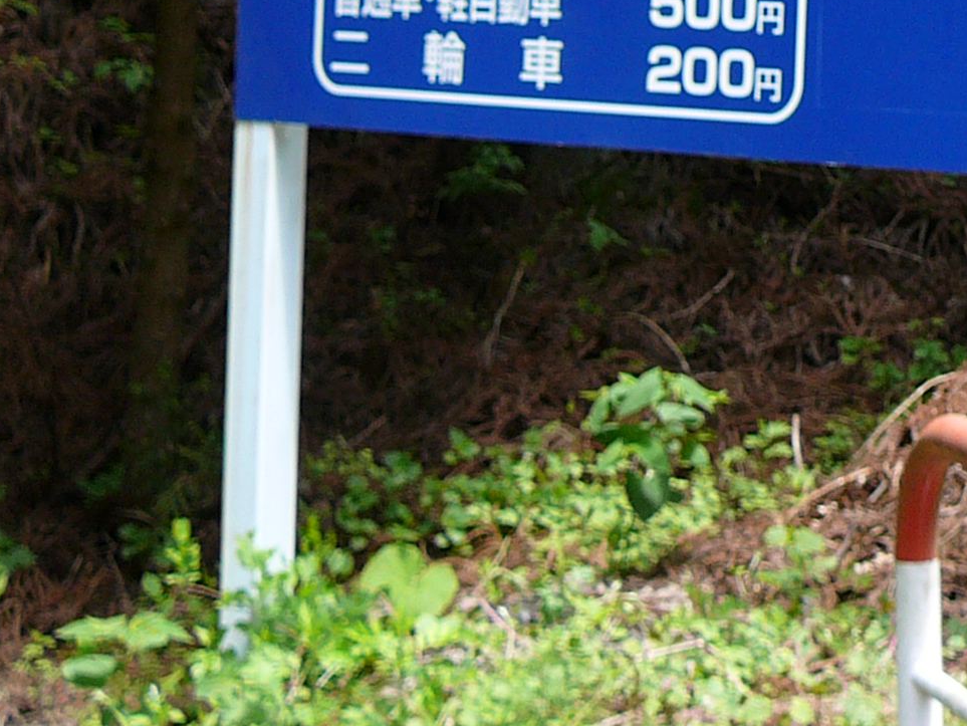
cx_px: 1217
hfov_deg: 19.6
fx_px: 2599
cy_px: 67
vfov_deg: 15.7
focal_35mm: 93
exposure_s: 1/320
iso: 80
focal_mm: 5.2
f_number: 2.8
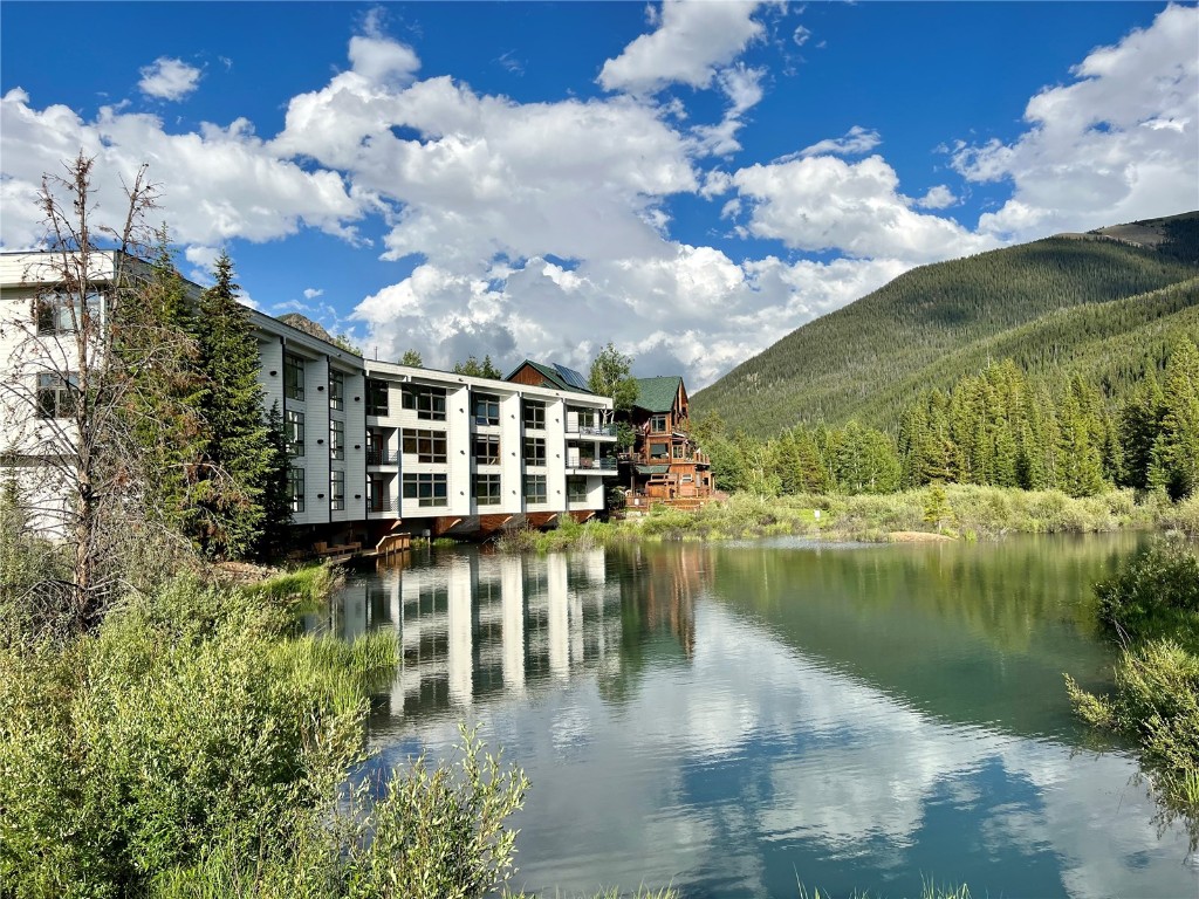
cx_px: 600
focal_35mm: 26
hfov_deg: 67.3
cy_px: 450
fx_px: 901
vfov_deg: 53.1
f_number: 1.5
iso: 50
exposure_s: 1/6211
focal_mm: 5.7
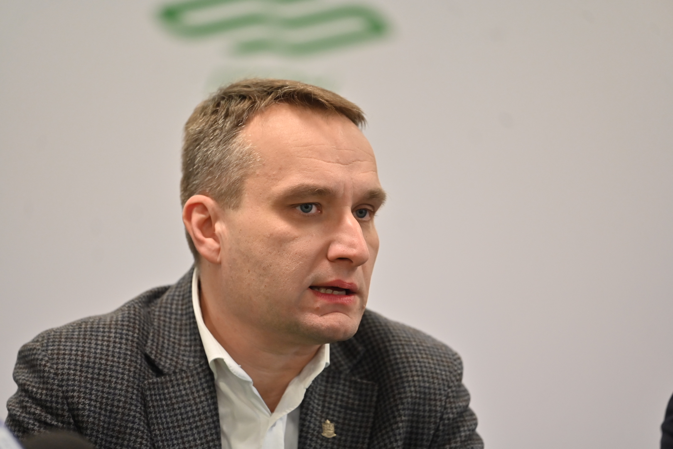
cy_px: 224
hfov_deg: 11.4
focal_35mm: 180
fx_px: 3365
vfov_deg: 7.6
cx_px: 336
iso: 1100
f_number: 2.8
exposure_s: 1/200
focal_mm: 180
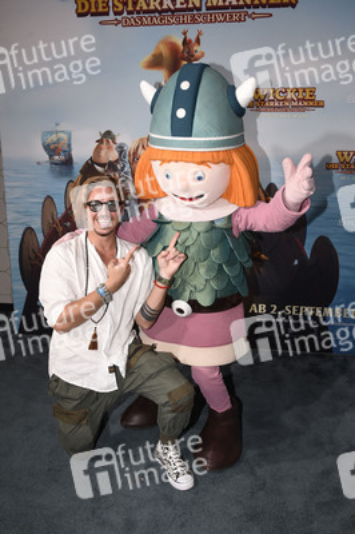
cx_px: 178
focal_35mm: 28
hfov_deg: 46.3
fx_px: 415
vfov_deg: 65.5
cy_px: 267
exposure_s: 1/125
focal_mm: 28
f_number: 6.3
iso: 1000
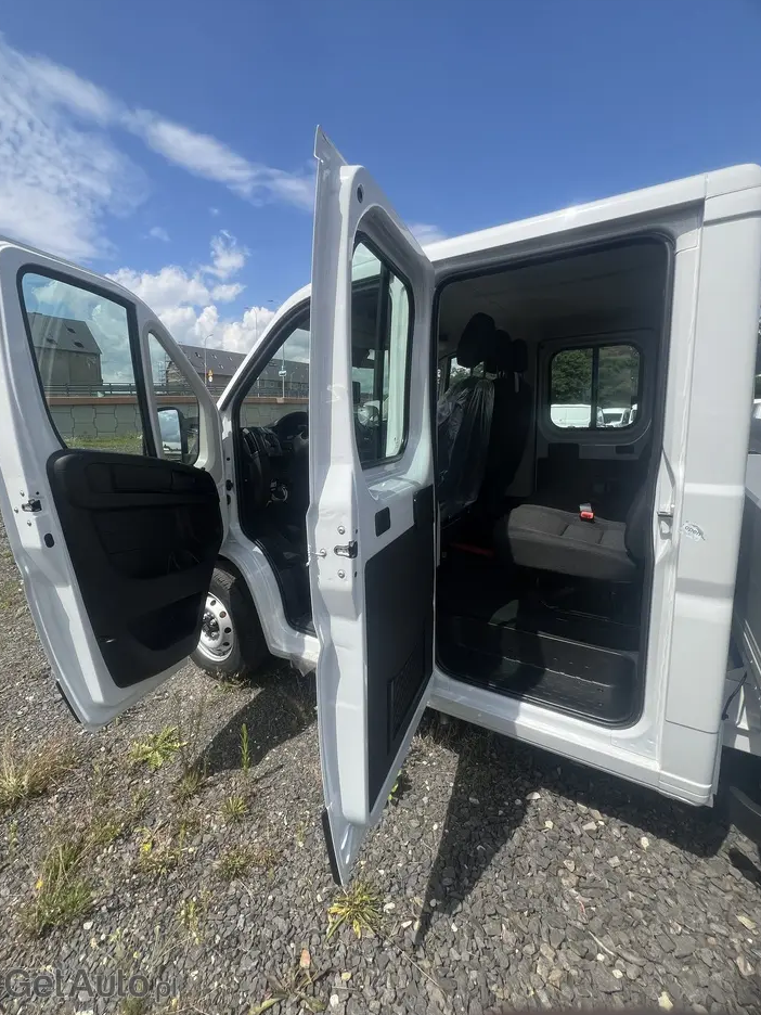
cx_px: 354
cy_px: 478
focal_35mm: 14
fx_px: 410
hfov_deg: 85.6
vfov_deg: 102.0
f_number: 1.8
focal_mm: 1.57
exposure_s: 1/1429
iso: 32
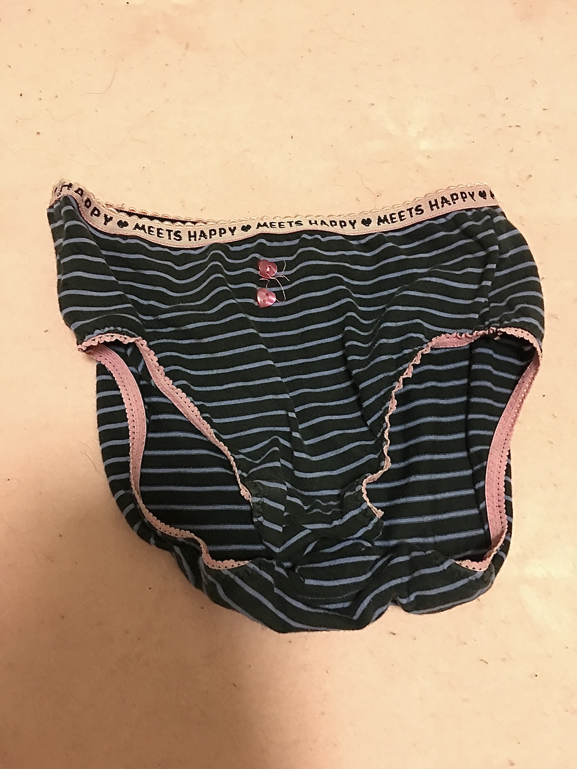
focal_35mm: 29
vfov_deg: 61.7
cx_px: 288
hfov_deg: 48.2
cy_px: 384
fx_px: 645
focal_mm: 4.15
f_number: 2.2
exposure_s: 1/4
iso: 80
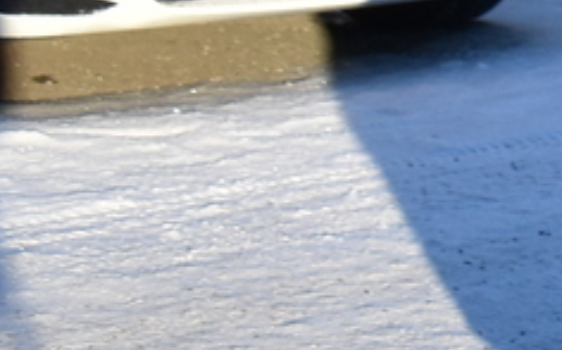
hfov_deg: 7.4
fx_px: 3695
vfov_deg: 5.4
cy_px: -36
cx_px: 1810
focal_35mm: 242
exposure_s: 1/350
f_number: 8
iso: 200
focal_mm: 23
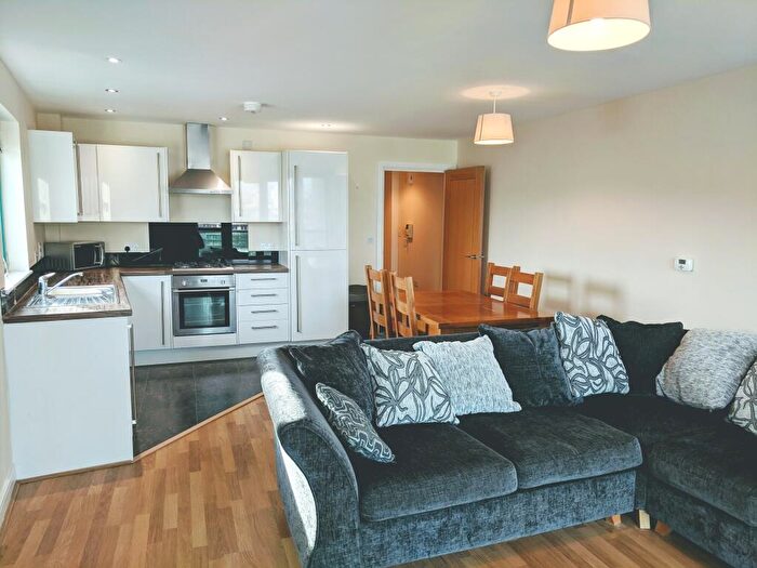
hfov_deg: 67.3
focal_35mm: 26
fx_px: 569
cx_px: 378
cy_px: 284
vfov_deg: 53.1
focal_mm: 4.67
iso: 69
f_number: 2
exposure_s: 1/147
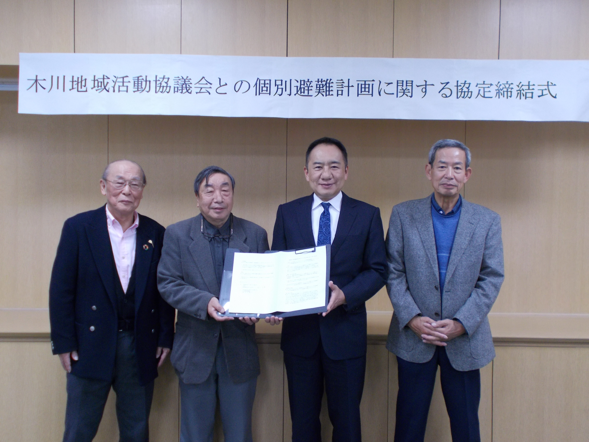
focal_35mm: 39
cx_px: 294
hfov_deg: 47.9
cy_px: 221
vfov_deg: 36.8
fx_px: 664
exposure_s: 1/30
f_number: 3.9
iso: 200
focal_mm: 6.9
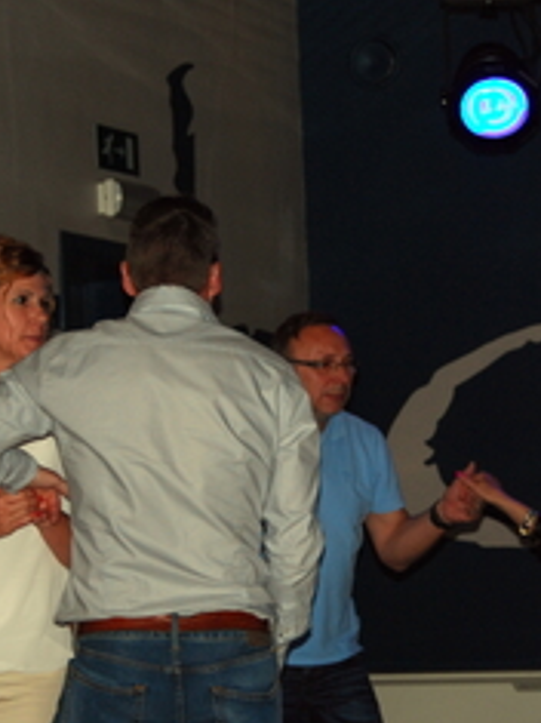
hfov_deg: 10.6
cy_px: 474
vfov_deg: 14.1
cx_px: 357
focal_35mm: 140
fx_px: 2920
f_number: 5
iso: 280
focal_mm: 38
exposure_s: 1/60
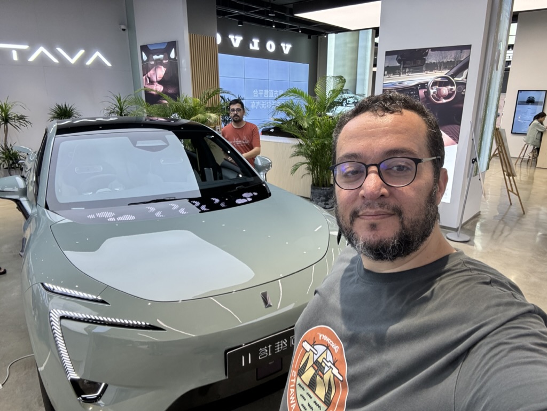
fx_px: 364
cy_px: 206
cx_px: 274
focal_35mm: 23
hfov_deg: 73.9
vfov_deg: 58.9
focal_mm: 2.69
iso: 64
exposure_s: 1/50
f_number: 1.9
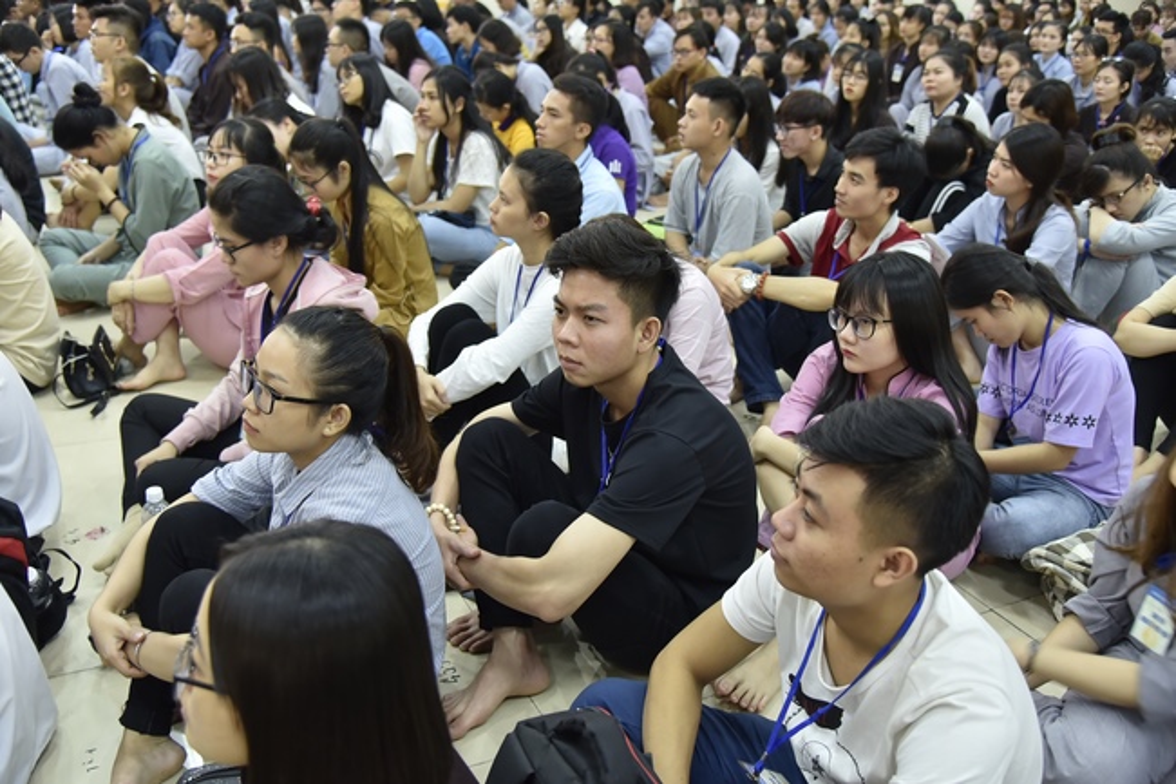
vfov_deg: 41.1
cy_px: 392
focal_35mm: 32
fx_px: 1045
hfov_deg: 58.7
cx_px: 588
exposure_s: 1/30
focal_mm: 32
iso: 1000
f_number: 4
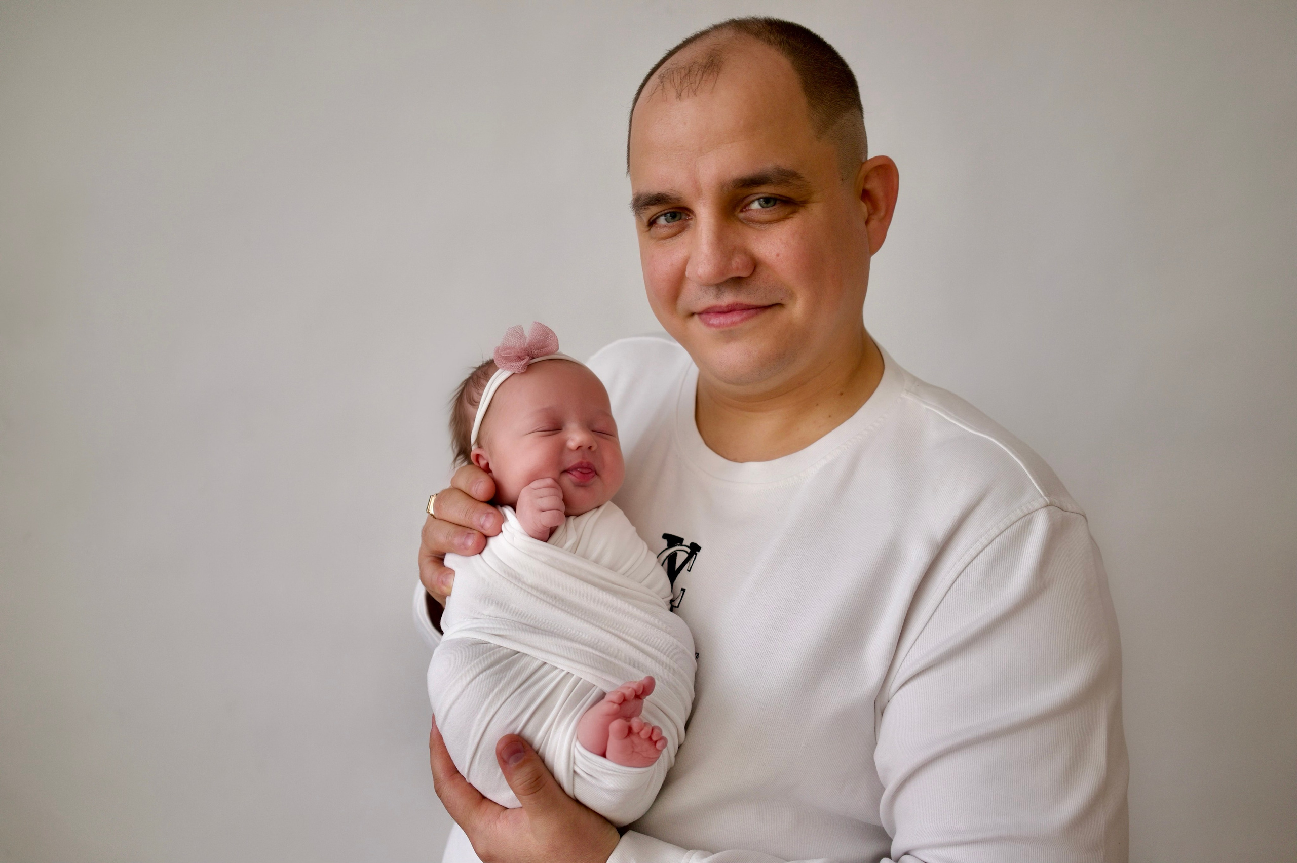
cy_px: 432
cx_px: 648
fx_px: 1260
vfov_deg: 37.8
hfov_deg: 54.5
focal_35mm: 35
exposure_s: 1/125
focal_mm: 35
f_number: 2.8
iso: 250
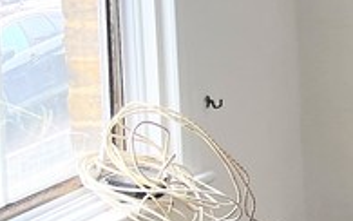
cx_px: 851
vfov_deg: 9.0
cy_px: -2
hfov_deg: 11.7
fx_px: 1395
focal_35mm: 145
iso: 64
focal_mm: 5.1
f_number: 1.6
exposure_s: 1/100
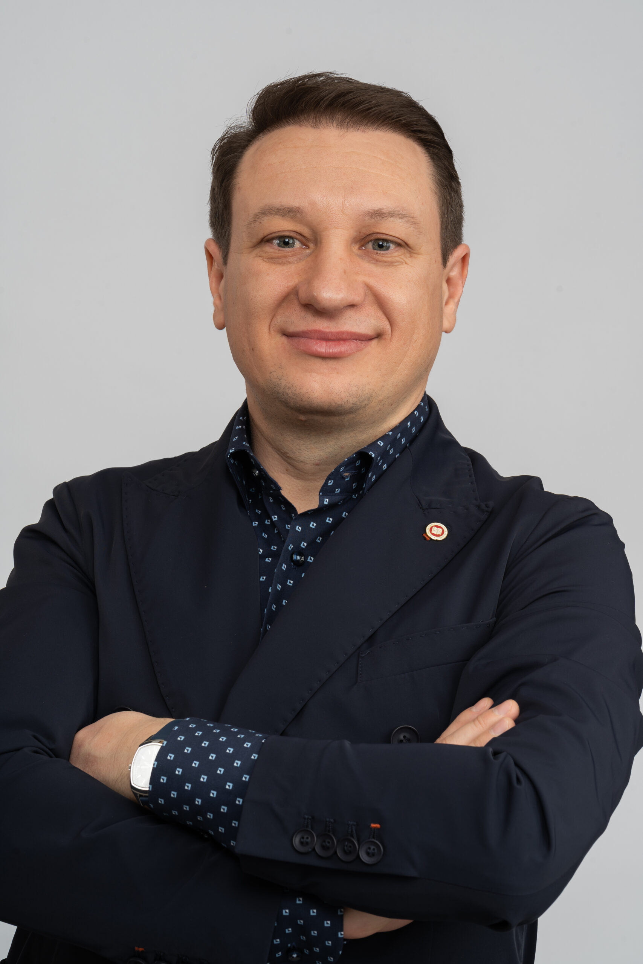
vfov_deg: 16.3
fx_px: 3375
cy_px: 482
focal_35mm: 126
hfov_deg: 10.9
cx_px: 322
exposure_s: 1/125
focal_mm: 126
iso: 100
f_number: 13
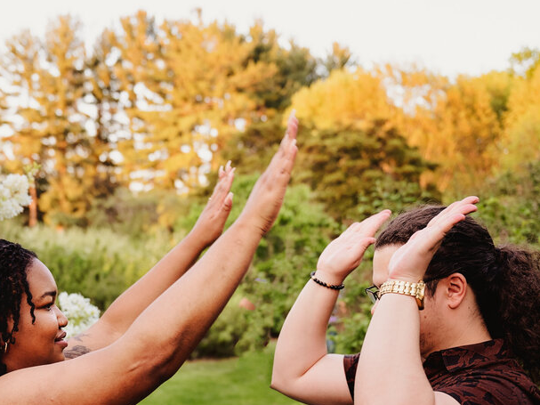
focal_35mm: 58
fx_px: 904
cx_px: 175
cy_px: 337
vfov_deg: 24.7
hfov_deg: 33.0
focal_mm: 30.5
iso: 320
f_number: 2.8
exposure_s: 1/320
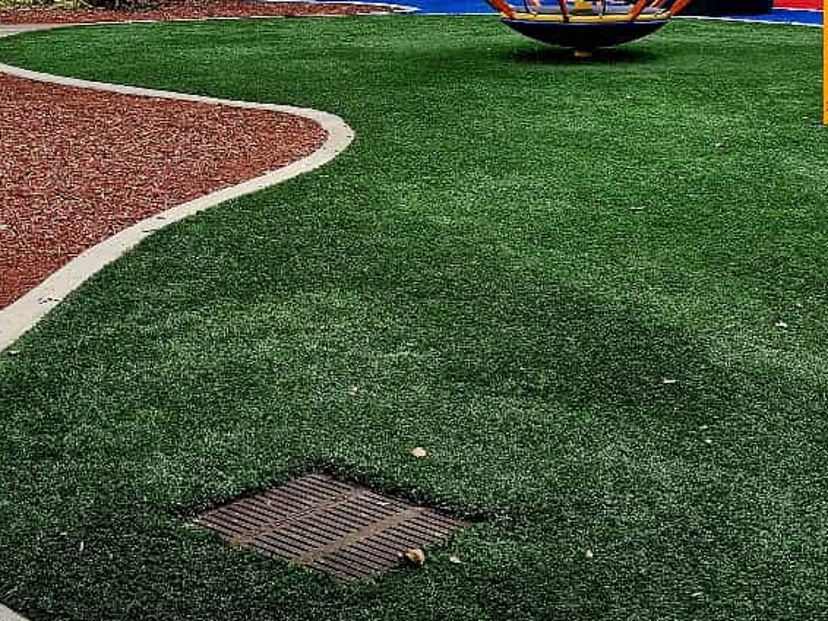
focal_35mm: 65
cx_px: 195
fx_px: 1555
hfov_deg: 29.3
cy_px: -12
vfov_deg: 21.7
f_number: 1.7
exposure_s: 1/182
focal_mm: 6.3
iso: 25
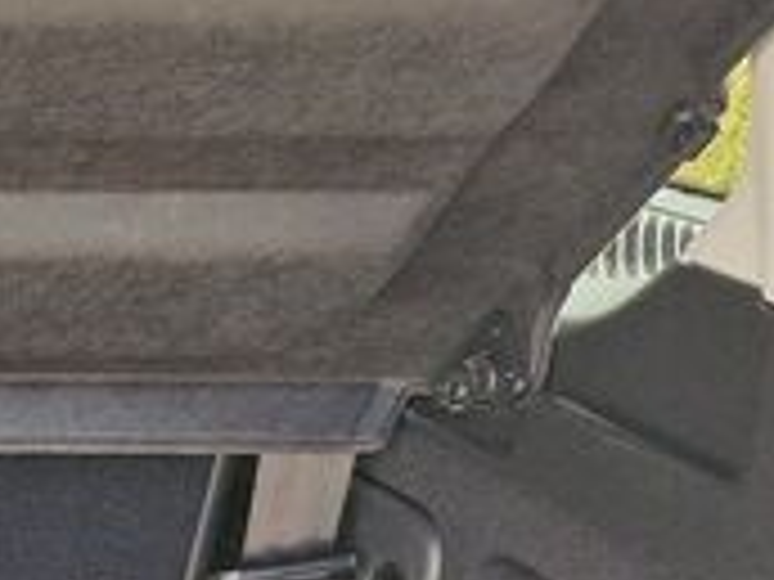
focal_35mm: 114
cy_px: 888
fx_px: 2549
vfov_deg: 12.3
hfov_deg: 14.2
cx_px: -819
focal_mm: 5.54
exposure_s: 1/180
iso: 64
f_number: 1.8
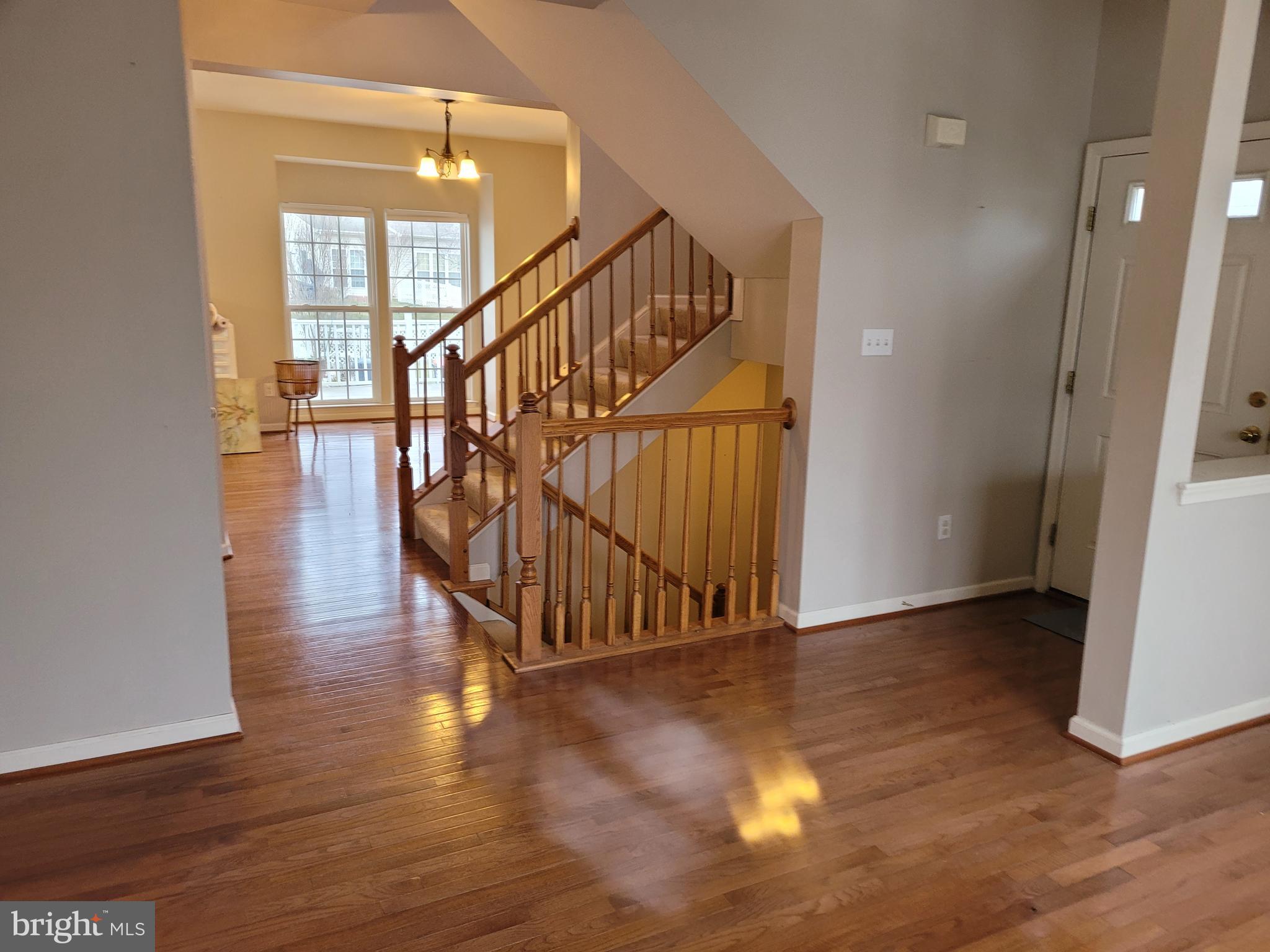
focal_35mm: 26
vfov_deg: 53.1
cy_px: 476
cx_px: 635
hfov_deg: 67.3
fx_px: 954
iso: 160
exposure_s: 1/40
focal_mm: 5.4
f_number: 1.8
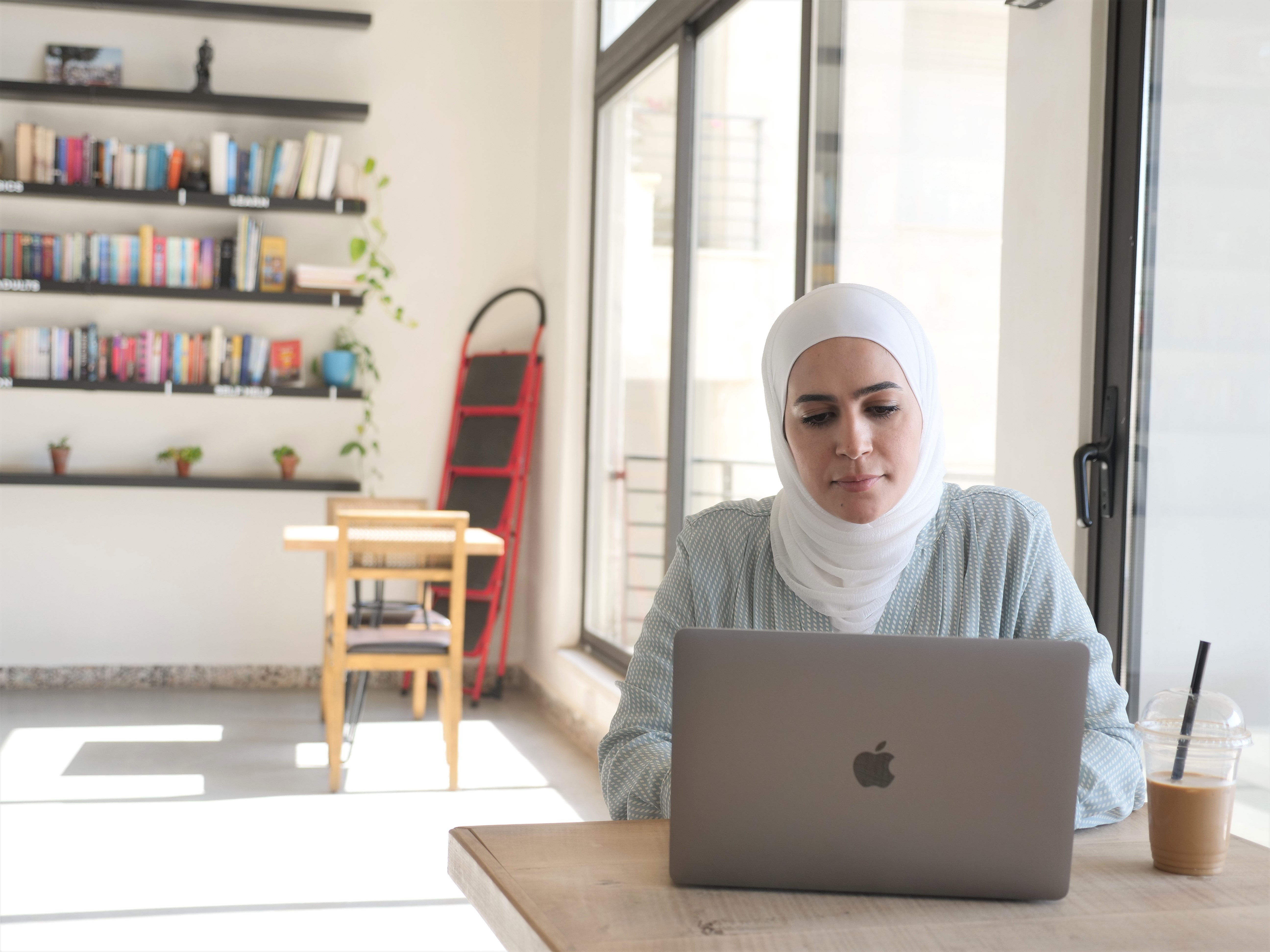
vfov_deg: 30.3
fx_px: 1761
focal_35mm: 48
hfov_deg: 39.7
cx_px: 635
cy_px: 476
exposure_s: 1/160
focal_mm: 24
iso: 200
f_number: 2.8
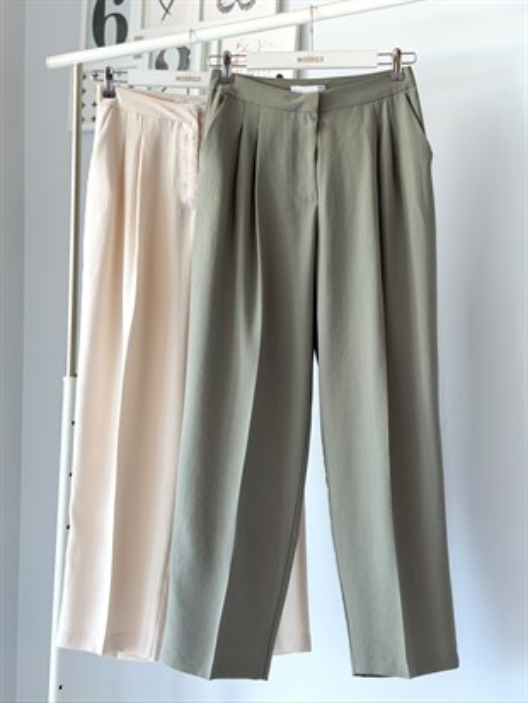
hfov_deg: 30.3
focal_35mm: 48
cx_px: 264
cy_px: 352
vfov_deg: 39.6
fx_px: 976
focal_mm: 6.76
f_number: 1.78
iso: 100
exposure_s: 1/76
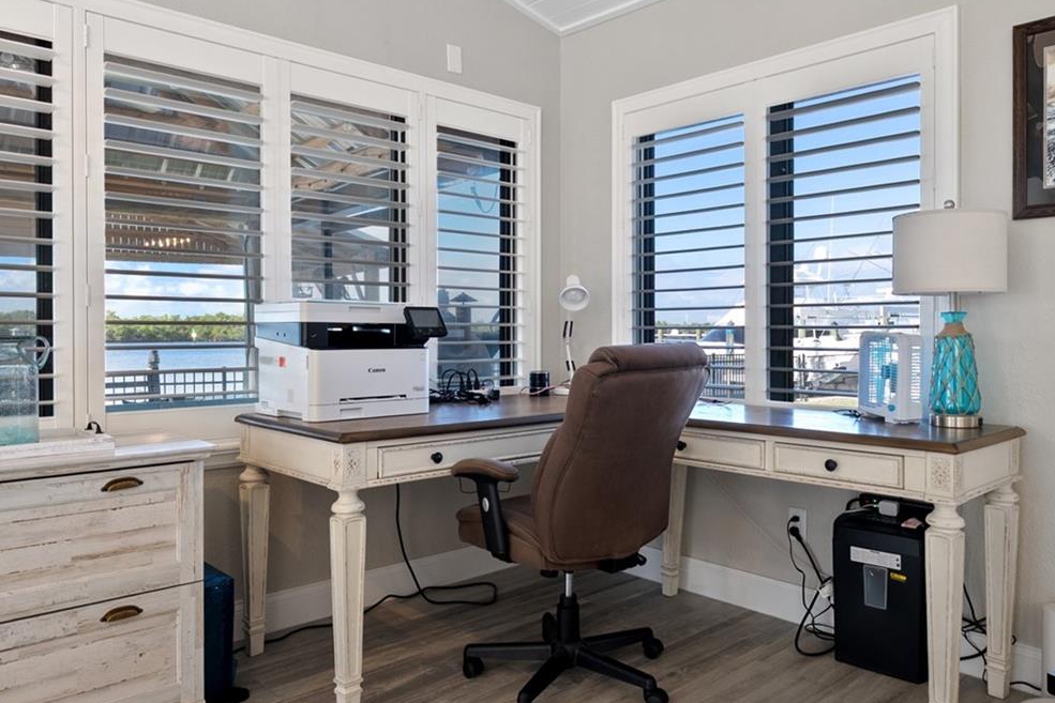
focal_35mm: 26
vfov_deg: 49.6
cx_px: 583
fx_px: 762
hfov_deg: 69.2
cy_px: 336
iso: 250
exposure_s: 1/8
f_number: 8
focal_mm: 16
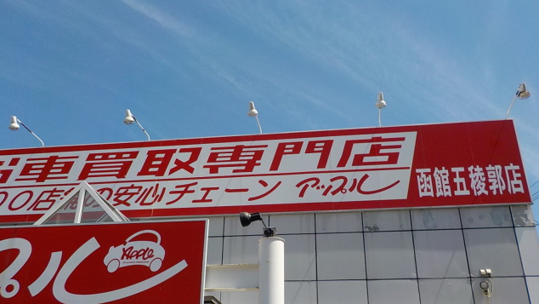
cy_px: 174
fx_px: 472
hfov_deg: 59.5
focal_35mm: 33
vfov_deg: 35.6
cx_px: 270
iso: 125
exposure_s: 1/1250
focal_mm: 4.1
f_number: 3.3
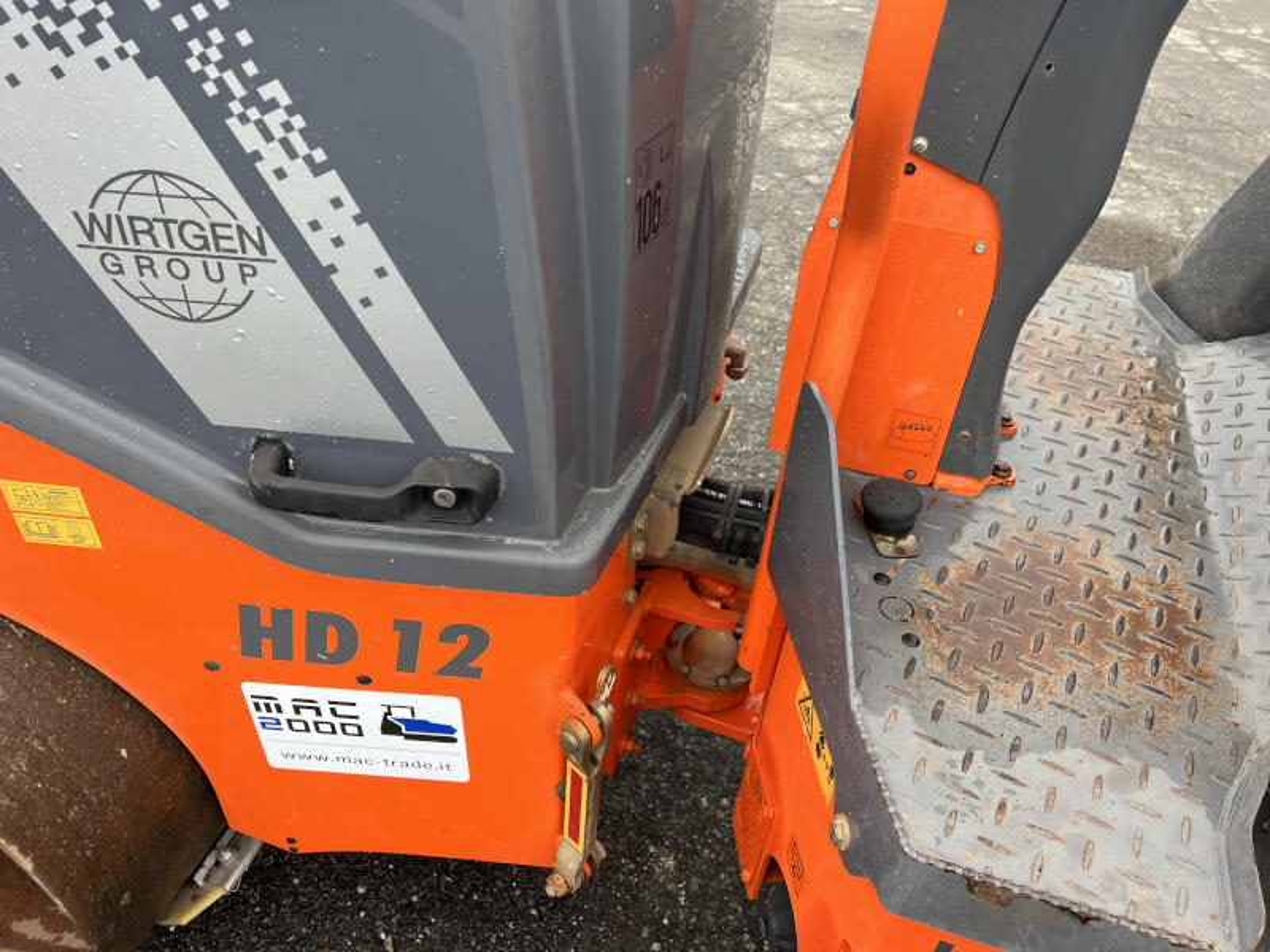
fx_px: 954
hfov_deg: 67.3
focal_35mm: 26
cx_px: 635
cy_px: 476
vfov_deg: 53.1
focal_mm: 5.7
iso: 40
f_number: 1.5
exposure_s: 1/238
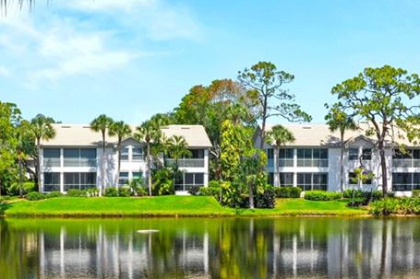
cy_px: 199
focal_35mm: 63
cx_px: 162
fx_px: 735
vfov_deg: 21.4
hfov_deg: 31.8
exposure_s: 1/500
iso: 100
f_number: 5.6
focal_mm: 10.26
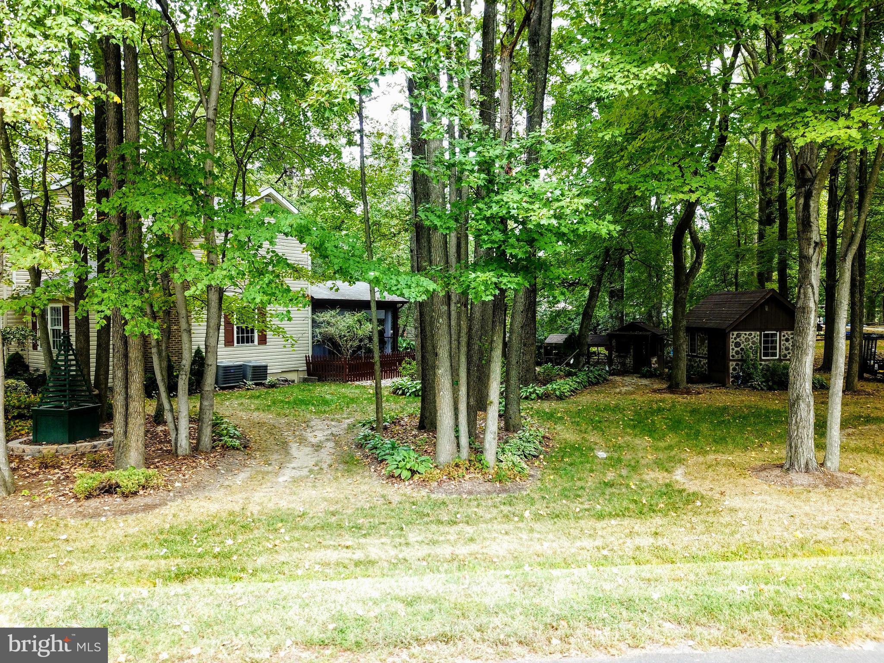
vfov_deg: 53.1
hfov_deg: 67.3
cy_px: 332
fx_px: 664
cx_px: 442
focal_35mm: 26
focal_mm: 4.73
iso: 147
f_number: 2.2
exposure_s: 1/50
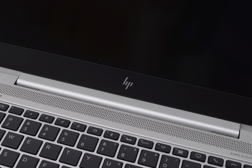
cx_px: 126
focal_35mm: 50
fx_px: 350
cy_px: 84
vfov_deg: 27.0
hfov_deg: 39.6
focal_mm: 50
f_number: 16
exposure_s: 1/100
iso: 160
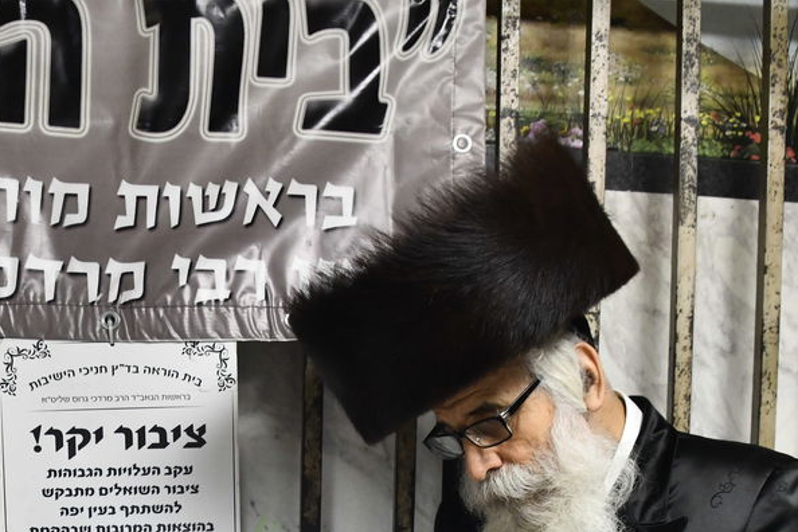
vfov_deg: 19.6
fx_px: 1463
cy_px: 604
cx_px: 245
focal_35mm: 66
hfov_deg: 30.2
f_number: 5.6
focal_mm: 28
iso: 1000
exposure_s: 1/125
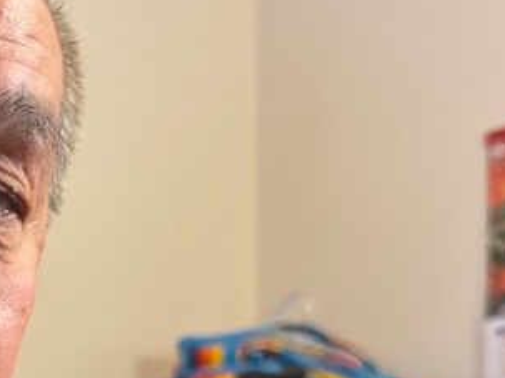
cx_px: -178
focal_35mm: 95
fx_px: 1385
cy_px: 451
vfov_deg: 15.0
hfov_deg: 18.9
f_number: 1.78
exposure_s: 1/60
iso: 640
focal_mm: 6.76
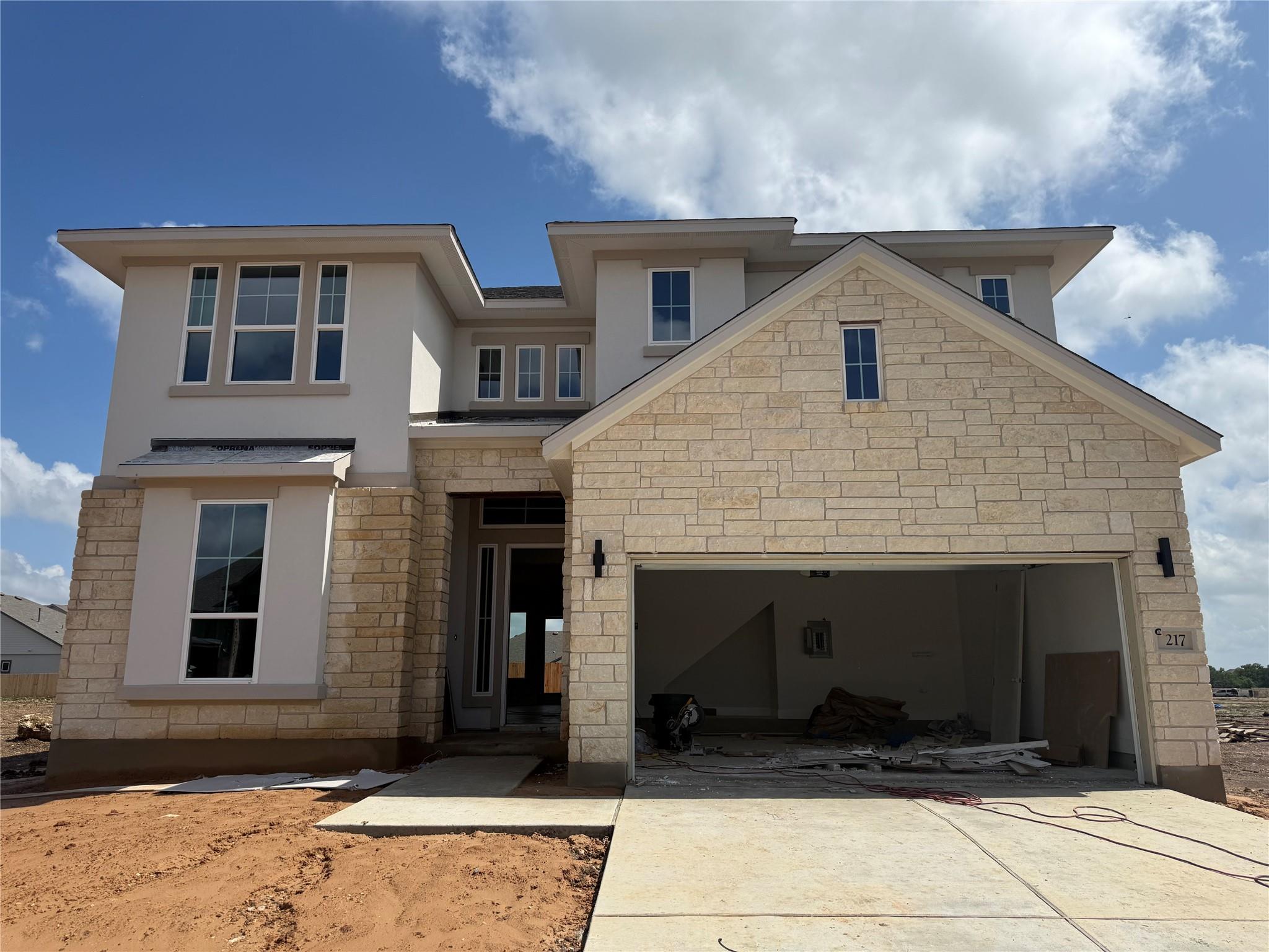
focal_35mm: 24
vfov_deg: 56.8
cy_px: 476
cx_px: 634
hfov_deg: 71.6
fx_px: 880
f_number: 1.78
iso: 80
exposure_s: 1/8130
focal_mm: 6.76
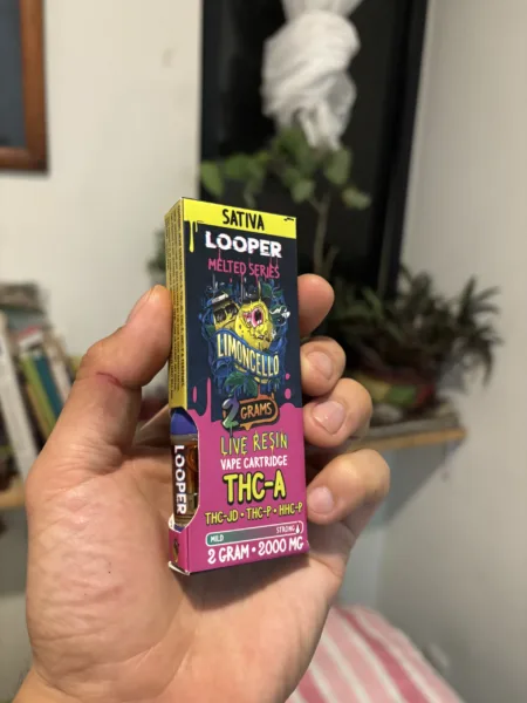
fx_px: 528
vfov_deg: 67.3
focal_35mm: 26
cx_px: 264
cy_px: 352
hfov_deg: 53.1
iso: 500
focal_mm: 5.96
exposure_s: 1/60
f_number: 1.6
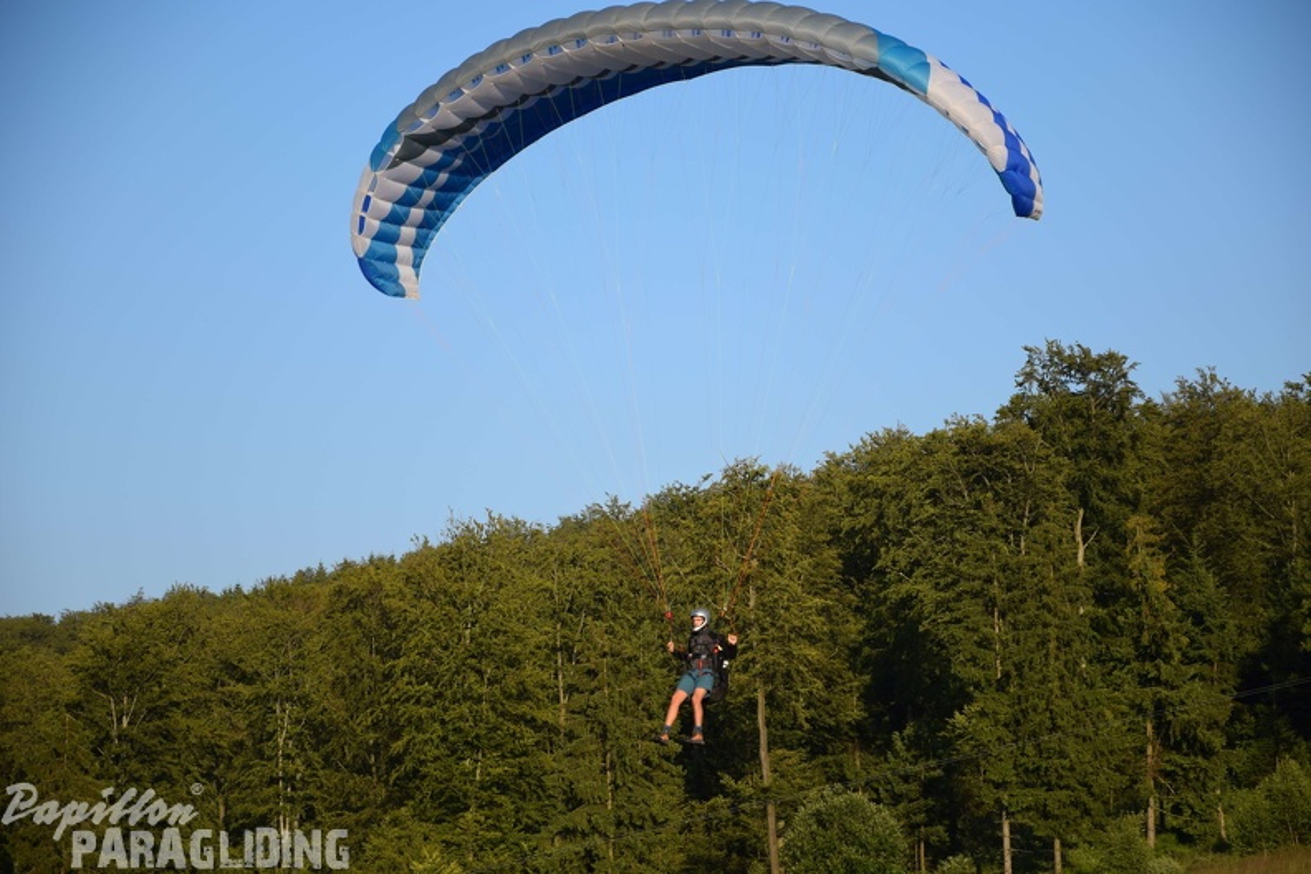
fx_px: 5025
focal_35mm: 138
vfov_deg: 9.9
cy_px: 437
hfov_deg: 14.9
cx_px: 656
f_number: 7.1
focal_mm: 92
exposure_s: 1/800
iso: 200
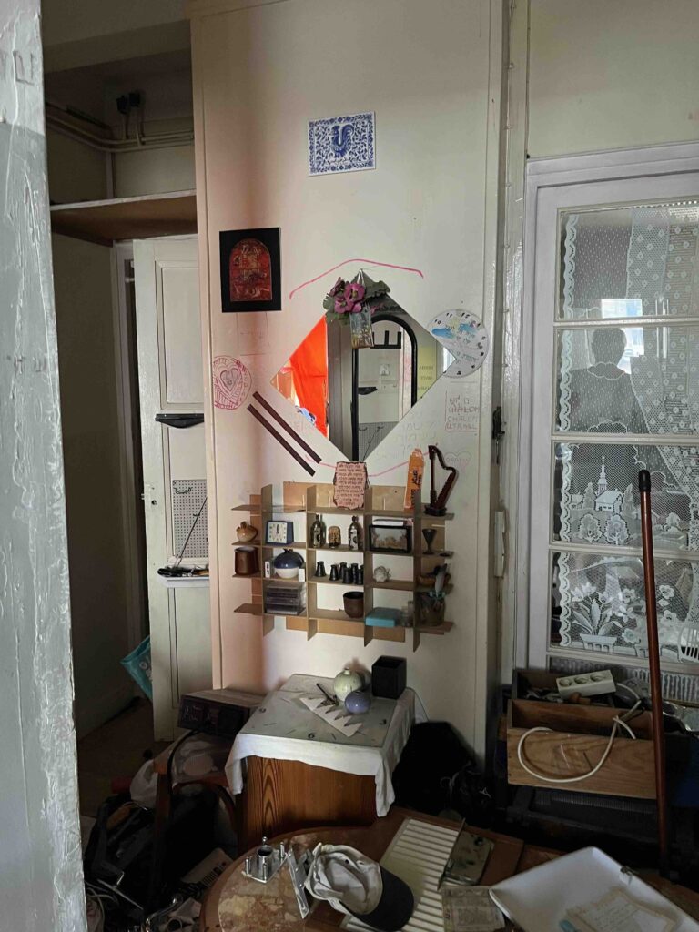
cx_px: 350
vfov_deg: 67.3
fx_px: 700
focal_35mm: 26
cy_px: 466
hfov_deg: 53.1
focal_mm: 5.1
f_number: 1.6
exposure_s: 1/45
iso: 500
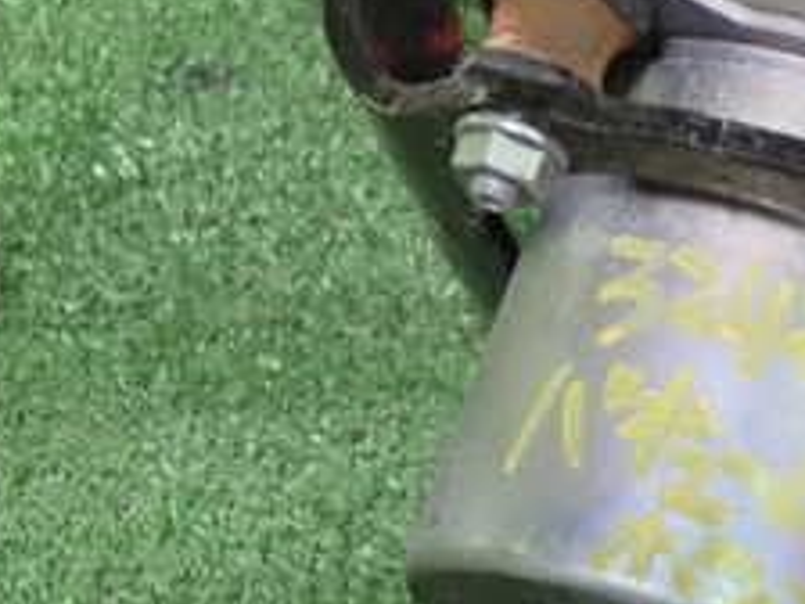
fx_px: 2558
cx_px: 852
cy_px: 212
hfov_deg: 17.4
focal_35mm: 110
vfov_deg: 13.4
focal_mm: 7.31
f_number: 2.8
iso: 800
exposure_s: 1/25
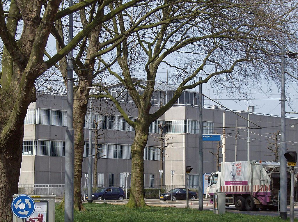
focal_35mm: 108
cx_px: 149
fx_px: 928
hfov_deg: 18.3
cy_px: 111
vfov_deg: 13.7
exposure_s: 1/250
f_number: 7.8
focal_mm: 18
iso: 100
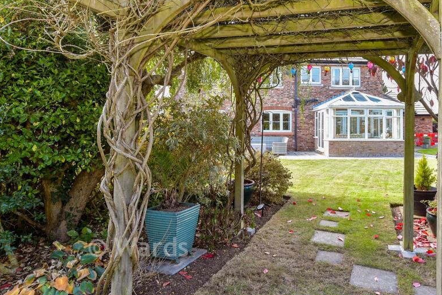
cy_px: 113
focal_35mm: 20
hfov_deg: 82.2
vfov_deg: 61.2
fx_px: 246
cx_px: 280
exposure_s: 1/60
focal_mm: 10
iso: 320
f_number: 8
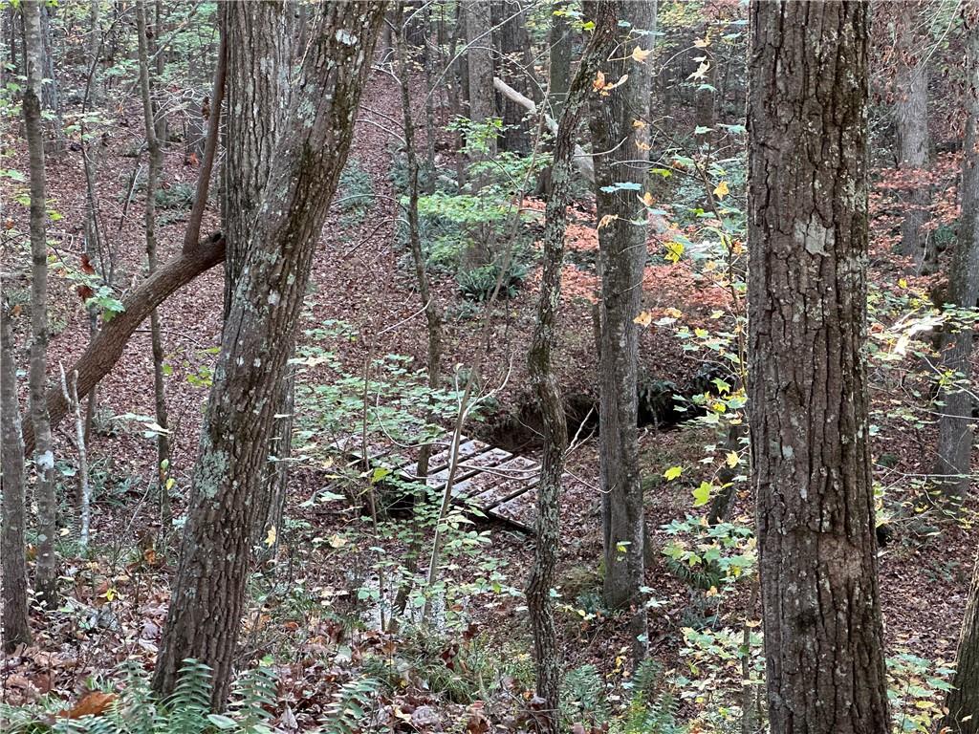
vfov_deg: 19.1
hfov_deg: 25.3
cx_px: 490
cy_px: 367
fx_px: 2178
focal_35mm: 77
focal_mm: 9
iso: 250
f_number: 2.8
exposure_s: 1/61
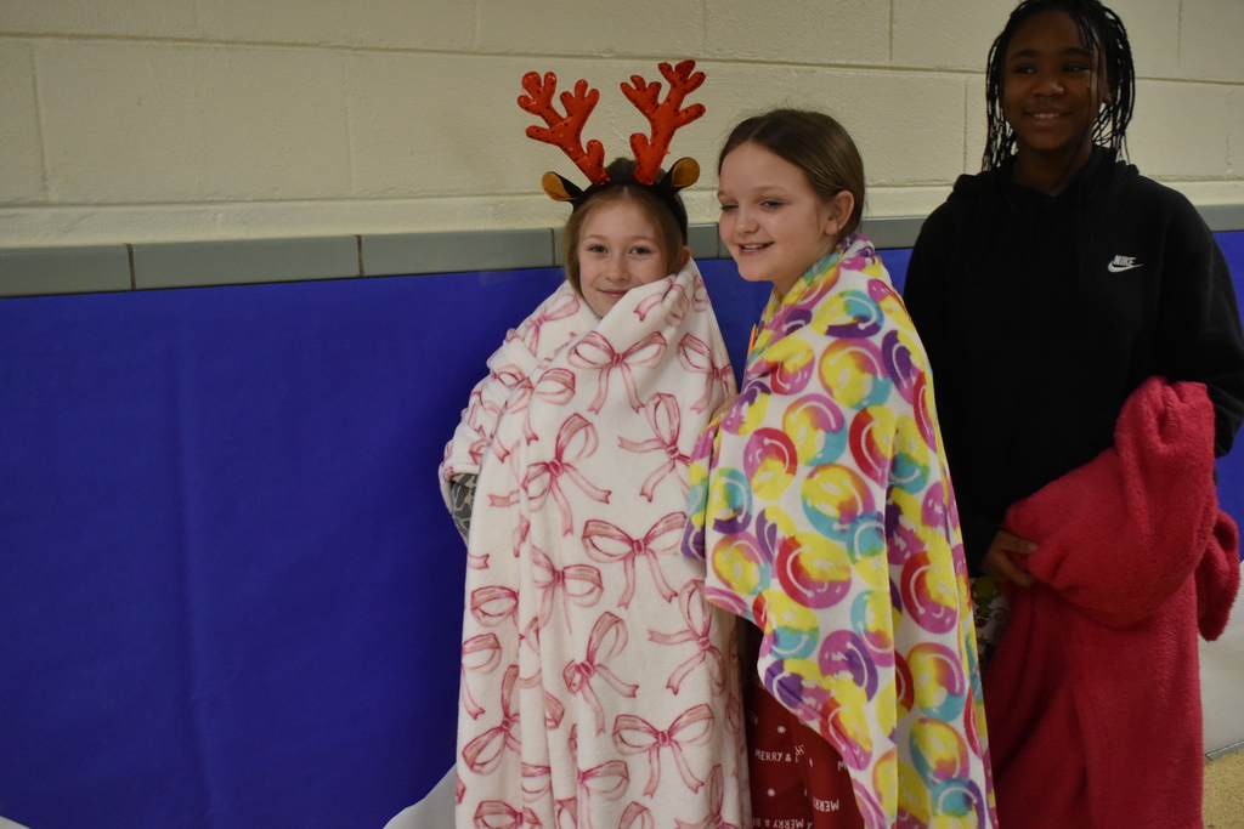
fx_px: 1244
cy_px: 414
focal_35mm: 36
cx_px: 622
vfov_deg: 36.9
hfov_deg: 53.1
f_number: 3.8
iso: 1800
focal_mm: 24
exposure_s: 1/125
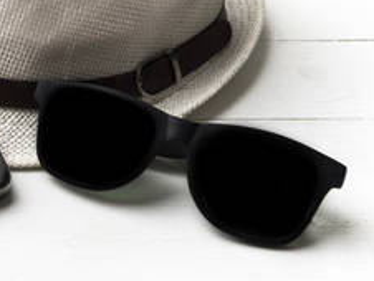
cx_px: 12
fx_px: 725
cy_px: 111
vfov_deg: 21.9
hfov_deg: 27.5
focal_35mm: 67
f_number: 8
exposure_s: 1/160
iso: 100
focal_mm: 35
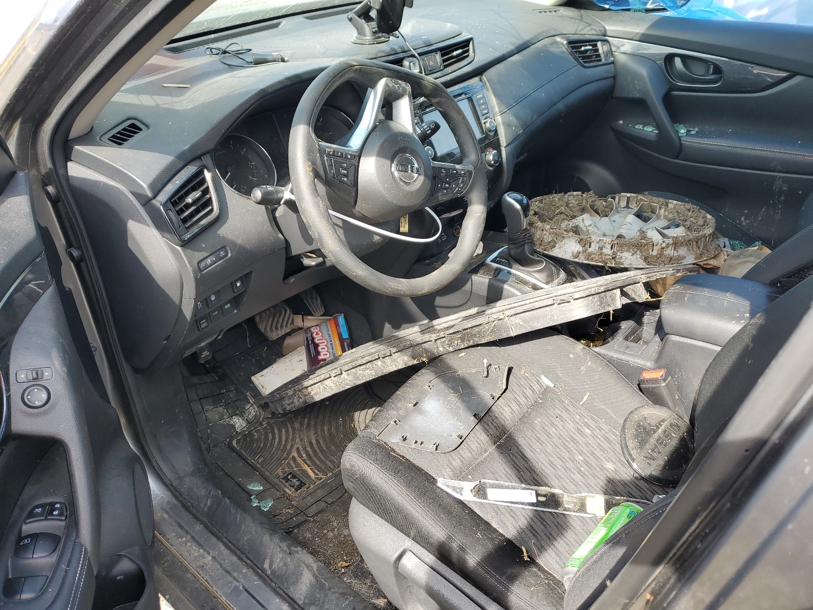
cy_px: 305
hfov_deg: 67.3
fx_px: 611
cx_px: 406
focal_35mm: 26
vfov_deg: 53.1
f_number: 1.5
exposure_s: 1/370
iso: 50
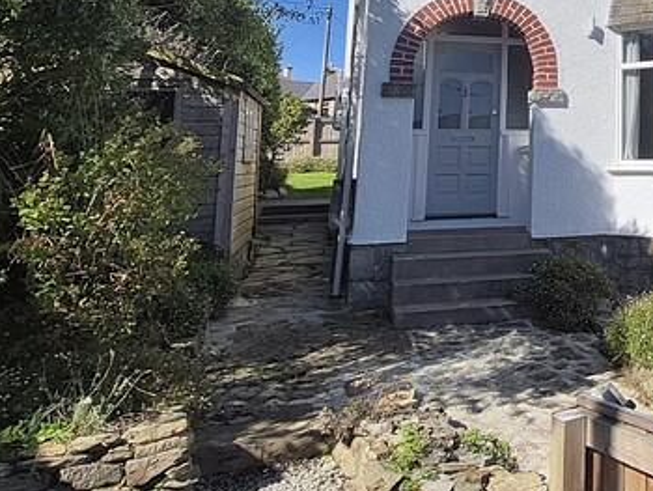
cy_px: 54
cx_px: 681
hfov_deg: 41.3
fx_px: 717
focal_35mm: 38
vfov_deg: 35.6
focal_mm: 1.7
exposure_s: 1/2704
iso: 50
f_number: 2.2
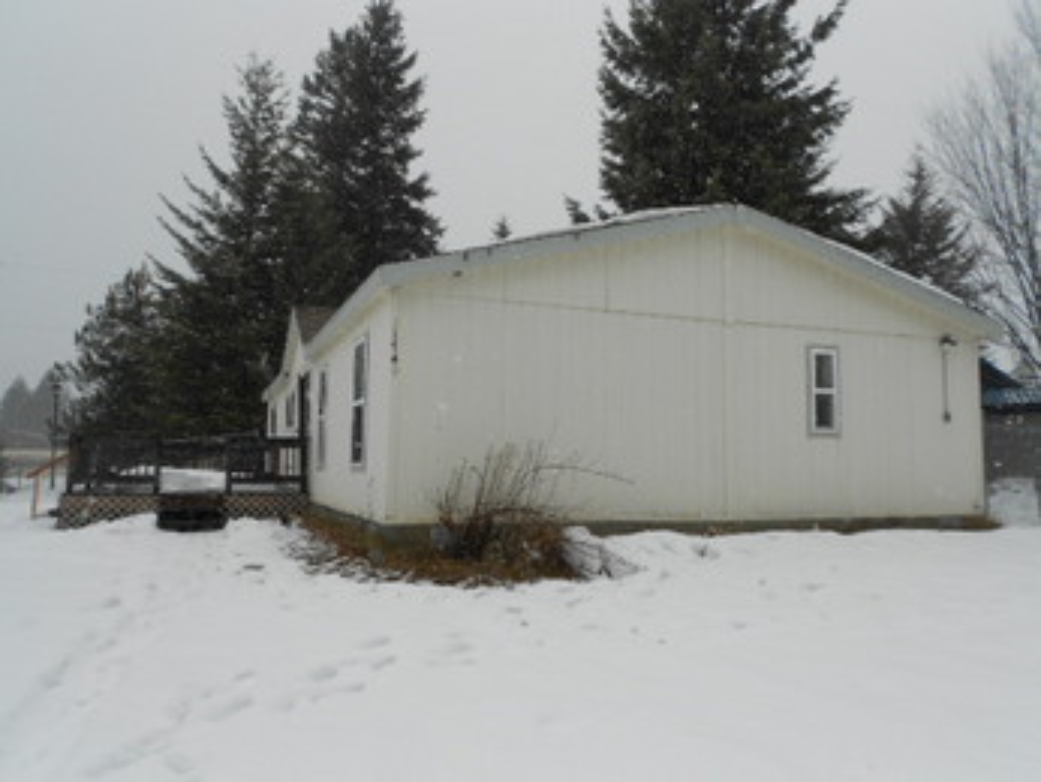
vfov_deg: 53.1
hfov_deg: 67.3
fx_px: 782
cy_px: 391
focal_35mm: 26
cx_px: 520
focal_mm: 4.6
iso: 80
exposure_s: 1/640
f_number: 3.2
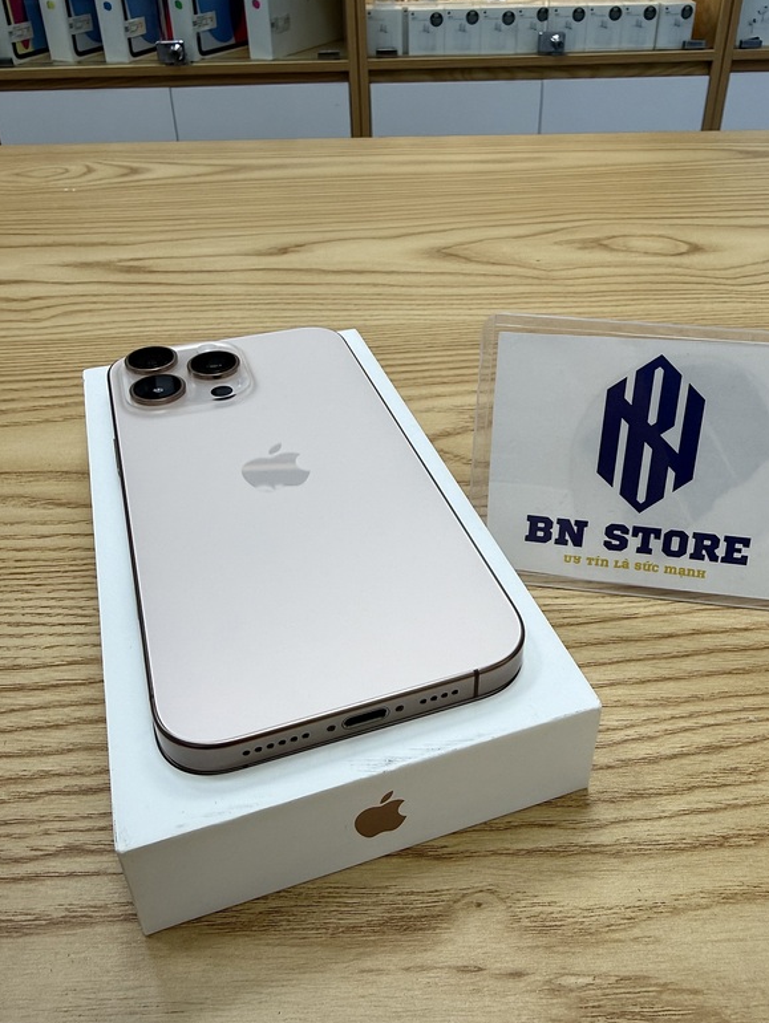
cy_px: 536
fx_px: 829
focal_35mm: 28
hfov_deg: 49.7
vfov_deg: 63.4
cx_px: 427
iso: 50
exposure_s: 1/120
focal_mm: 2.22
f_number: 2.2
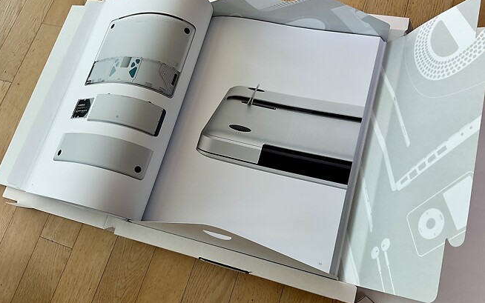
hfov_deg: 61.2
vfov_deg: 40.6
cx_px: 241
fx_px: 410
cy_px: 152
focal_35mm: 31
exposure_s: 1/60
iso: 40
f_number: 1.8
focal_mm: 3
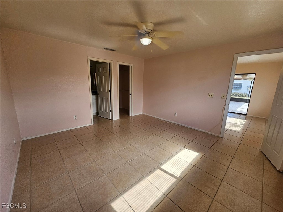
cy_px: 106
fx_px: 106
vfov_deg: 89.9
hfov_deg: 106.2
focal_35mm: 13
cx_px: 142
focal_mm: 2.2
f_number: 2.2
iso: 80
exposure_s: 1/120
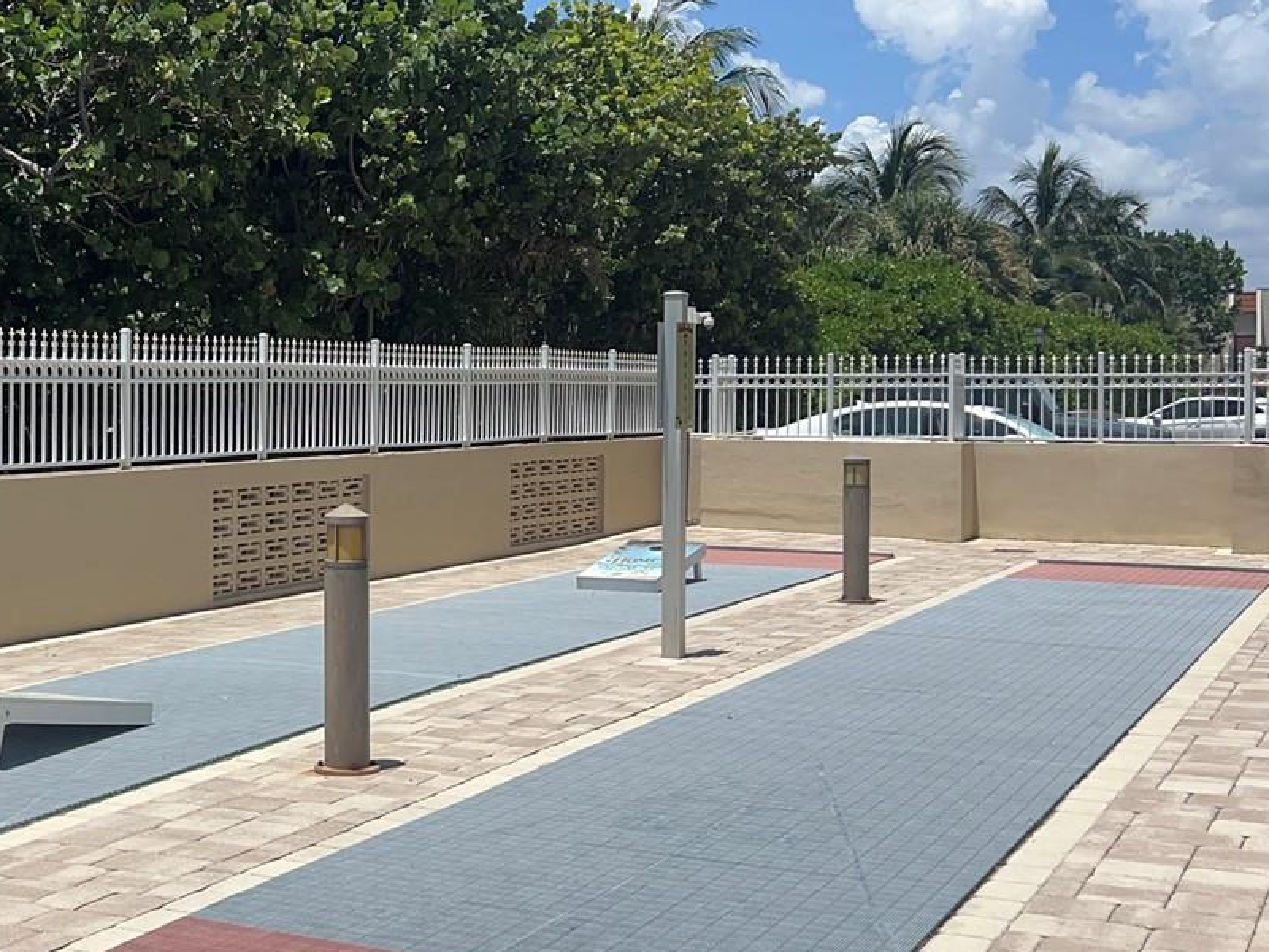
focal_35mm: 52
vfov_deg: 28.0
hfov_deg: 35.2
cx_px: 187
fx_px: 1906
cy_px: 544
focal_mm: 5.7
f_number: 1.5
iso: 50
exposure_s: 1/7463
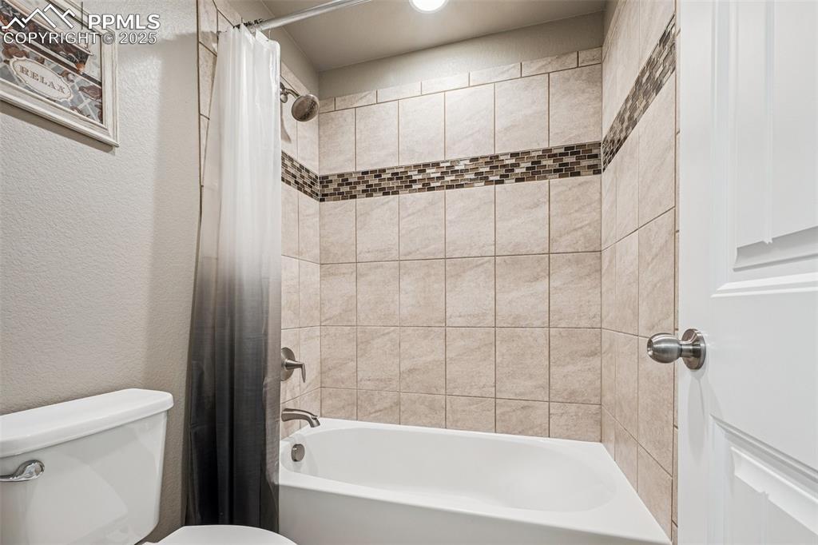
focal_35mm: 14
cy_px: 272
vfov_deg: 81.2
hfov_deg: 104.3
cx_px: 409
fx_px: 318
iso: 100
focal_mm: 14
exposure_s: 1
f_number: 11
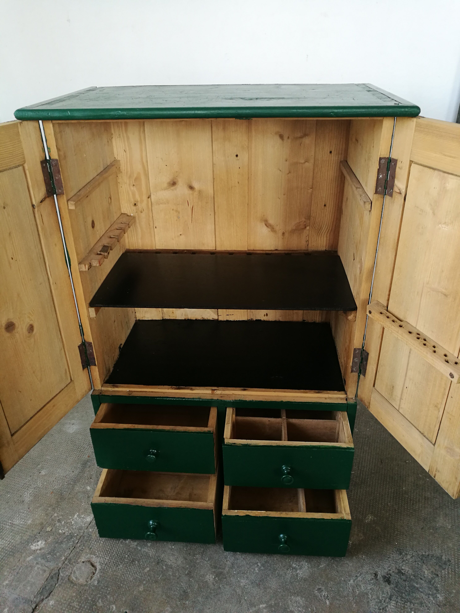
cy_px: 306
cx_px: 230
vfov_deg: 65.3
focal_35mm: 27
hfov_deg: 51.4
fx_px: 478
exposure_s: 1/50
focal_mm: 4.5
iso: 125
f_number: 2.2
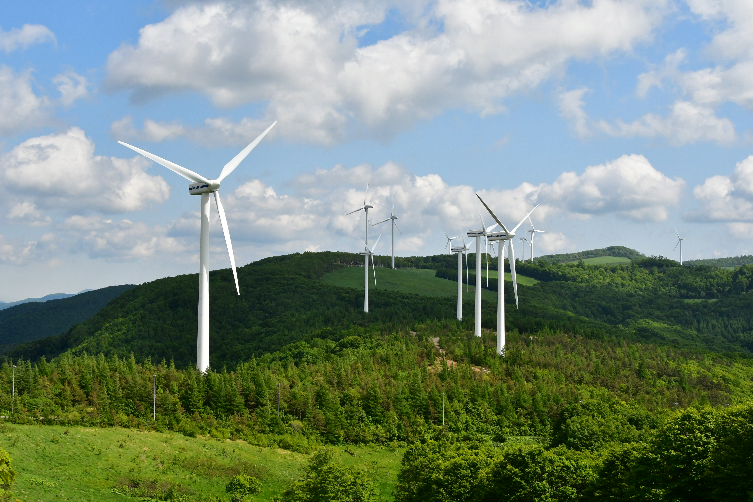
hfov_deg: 38.2
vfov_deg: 26.0
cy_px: 251
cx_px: 376
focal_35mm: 52
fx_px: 1088
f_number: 14
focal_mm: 35
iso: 1250
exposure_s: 1/1600
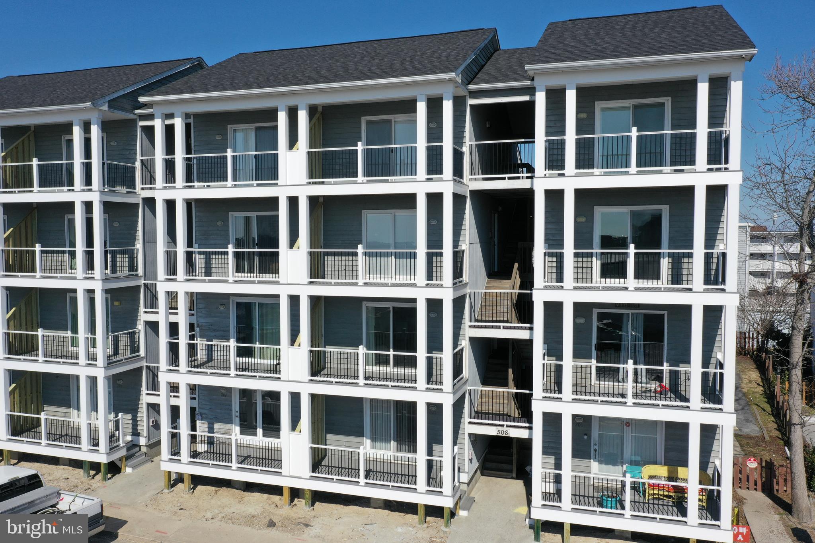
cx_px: 408
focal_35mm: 28
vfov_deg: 46.4
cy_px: 272
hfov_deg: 65.5
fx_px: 634
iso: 100
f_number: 6.3
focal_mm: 10.26
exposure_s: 1/640
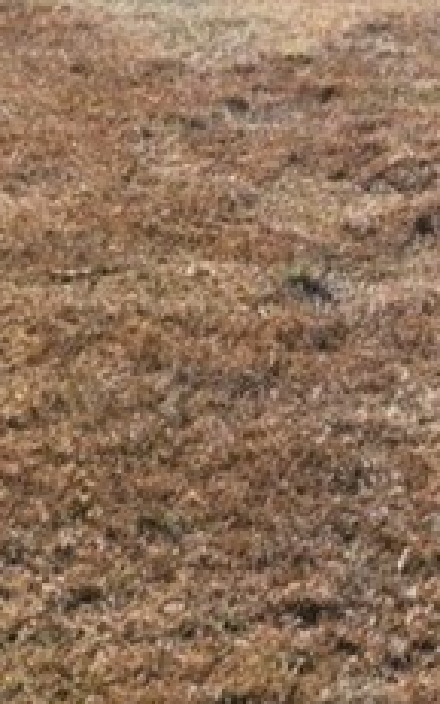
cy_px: -366
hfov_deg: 11.7
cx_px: 270
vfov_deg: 16.8
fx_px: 2149
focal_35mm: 112
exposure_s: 1/240
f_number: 2.8
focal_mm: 12.29
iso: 210
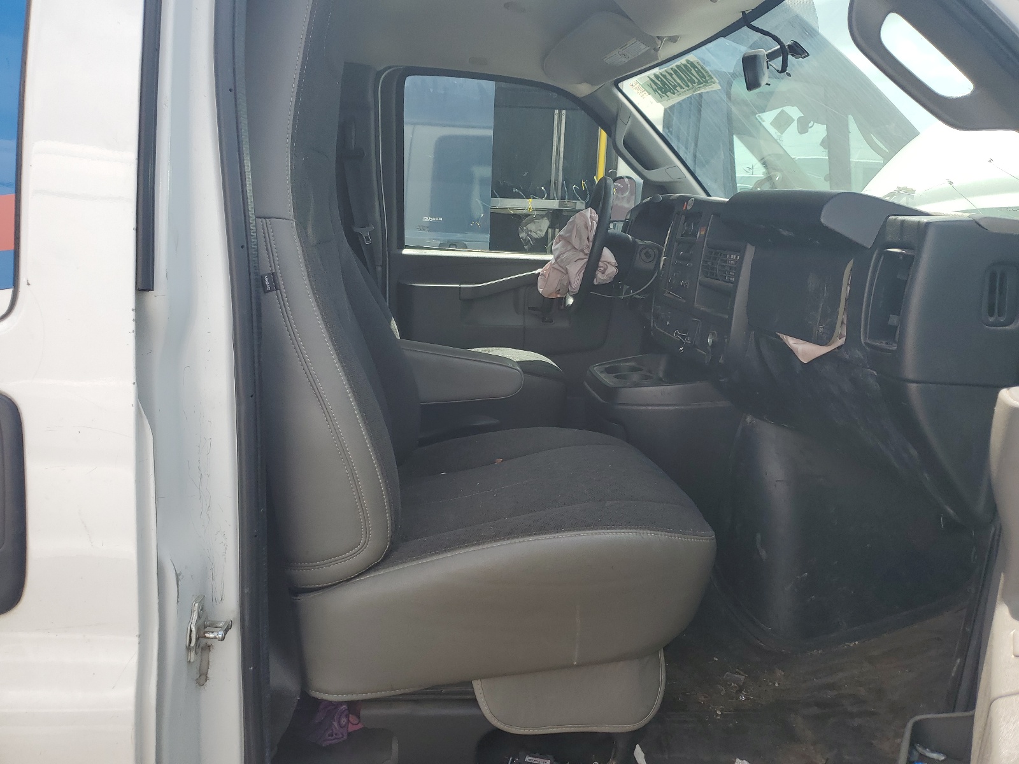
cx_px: 510
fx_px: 765
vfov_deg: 53.1
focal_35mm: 26
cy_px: 382
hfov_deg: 67.3
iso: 50
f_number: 1.5
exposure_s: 1/1429
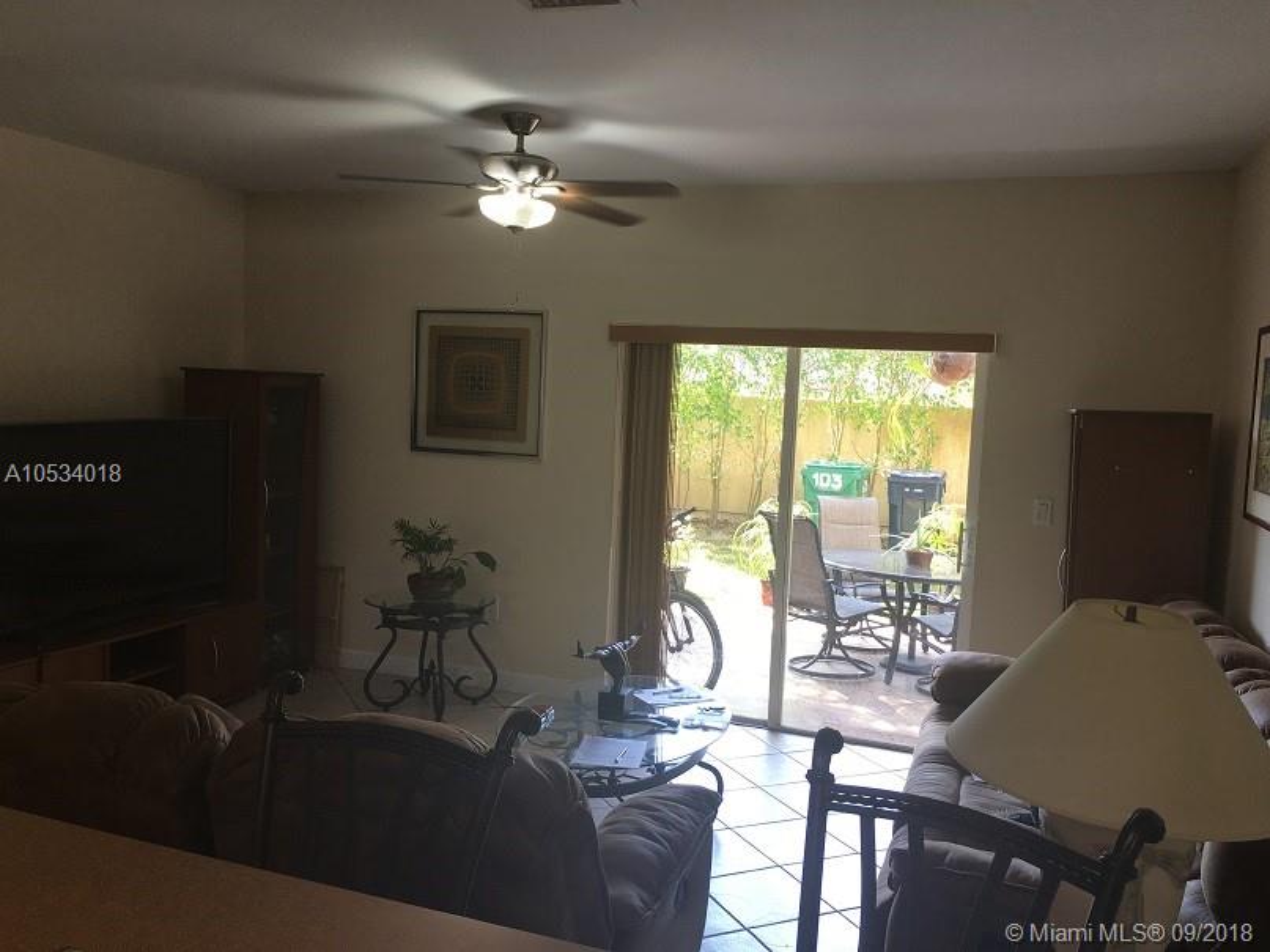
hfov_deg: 61.7
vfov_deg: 48.2
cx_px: 635
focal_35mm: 29
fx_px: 1064
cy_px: 476
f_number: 2.2
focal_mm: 4.15
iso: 25
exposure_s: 1/40
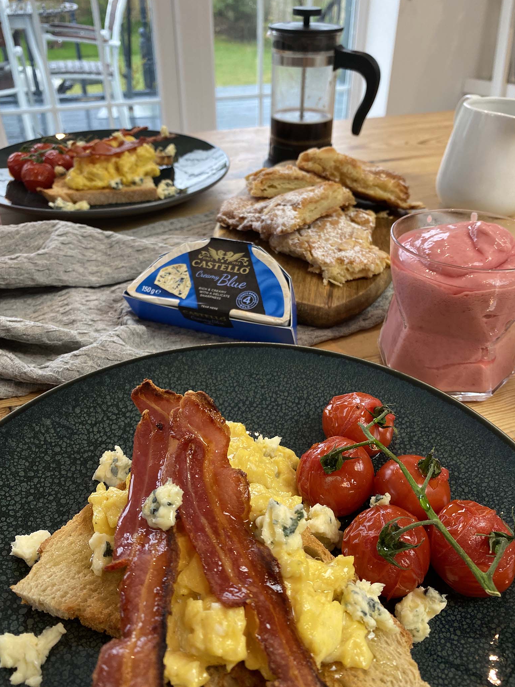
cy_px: 347
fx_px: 535
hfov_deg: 51.4
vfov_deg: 65.3
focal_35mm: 27
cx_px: 260
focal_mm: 4.25
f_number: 1.8
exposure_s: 1/100
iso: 125
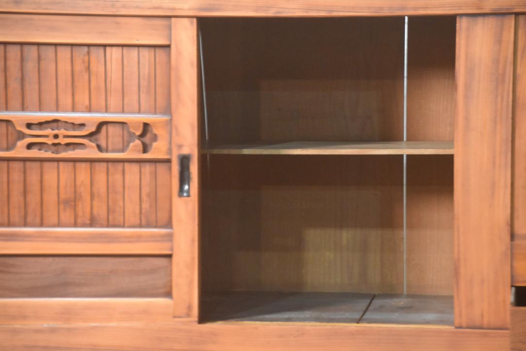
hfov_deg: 10.5
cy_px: 176
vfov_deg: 7.0
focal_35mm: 195
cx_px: 263
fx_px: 2849
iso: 5000
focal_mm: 130
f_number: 6
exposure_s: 1/60
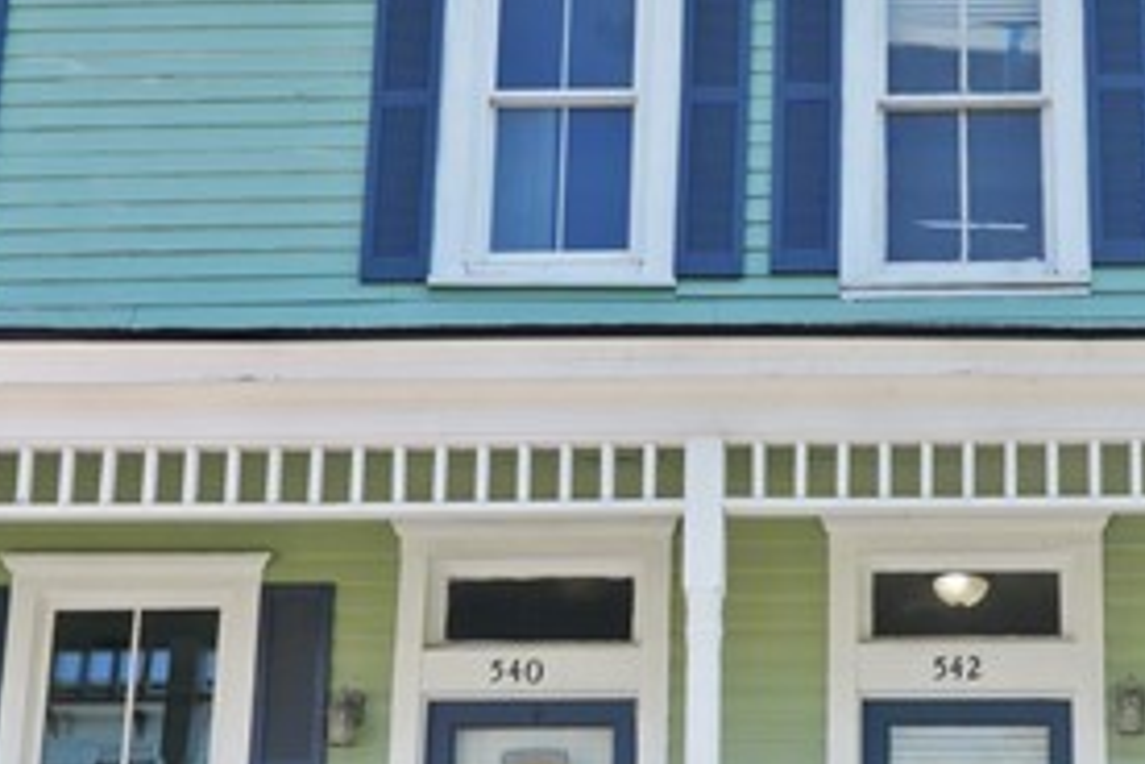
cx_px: 967
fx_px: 2066
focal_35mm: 65
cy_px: 814
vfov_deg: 20.1
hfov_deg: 30.0
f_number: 9
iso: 320
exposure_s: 1/80
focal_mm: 16.5
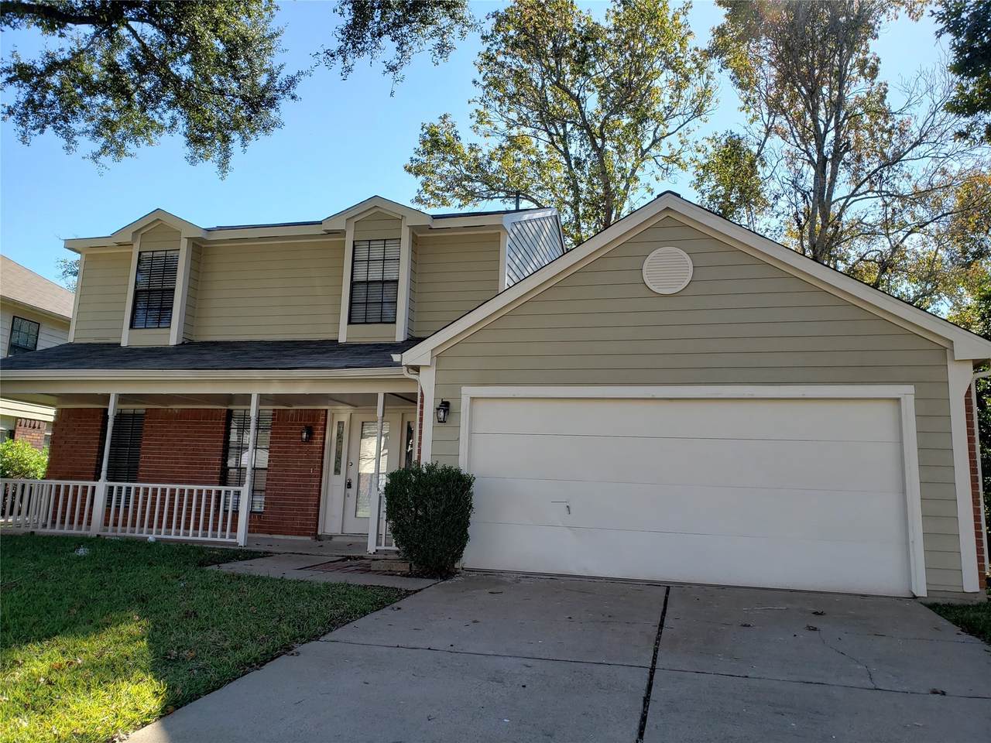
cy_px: 372
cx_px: 496
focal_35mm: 26
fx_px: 744
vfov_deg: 53.1
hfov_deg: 67.3
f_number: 2.4
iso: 50
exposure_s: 1/785
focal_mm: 4.3
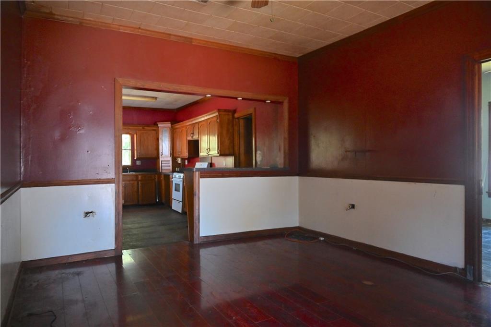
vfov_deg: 53.1
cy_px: 164
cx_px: 246
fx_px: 327
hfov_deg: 73.8
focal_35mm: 24
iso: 3200
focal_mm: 24
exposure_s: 1/60
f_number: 6.3
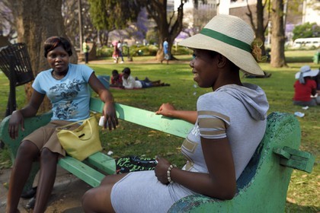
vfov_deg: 35.1
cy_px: 106
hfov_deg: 50.7
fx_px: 338
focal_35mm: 38
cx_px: 160
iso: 200
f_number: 6.3
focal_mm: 38
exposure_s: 1/250
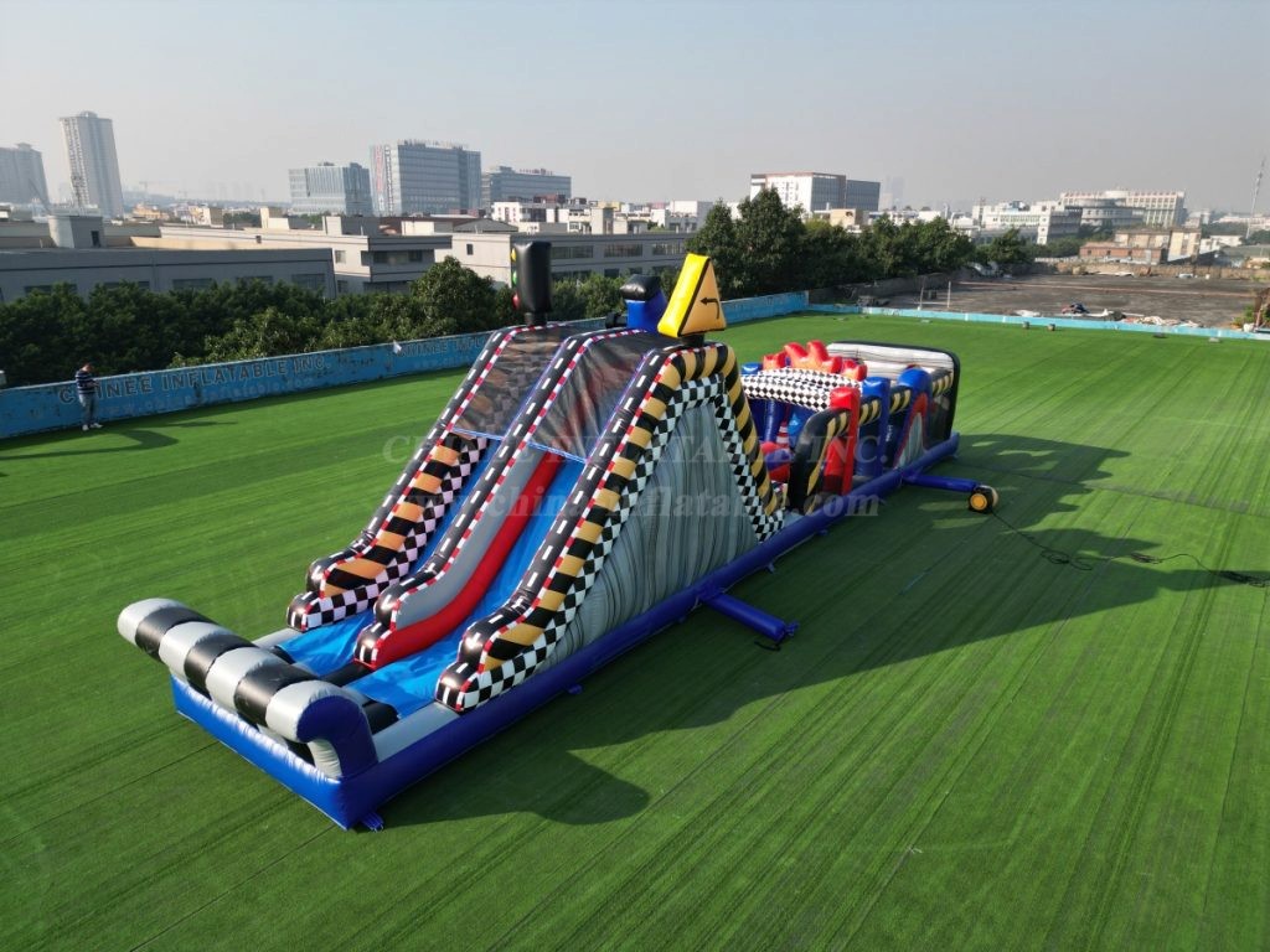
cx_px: 635
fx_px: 881
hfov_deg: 71.6
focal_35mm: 24
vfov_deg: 56.8
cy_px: 476
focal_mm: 6.72
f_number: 1.7
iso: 120
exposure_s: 1/2000
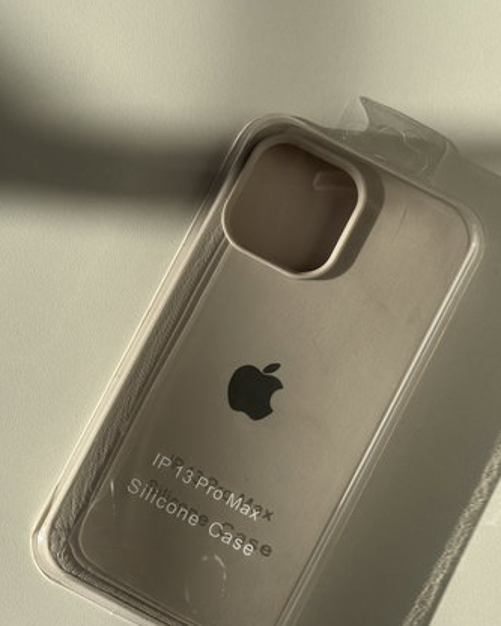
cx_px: 266
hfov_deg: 25.4
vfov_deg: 31.3
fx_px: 1112
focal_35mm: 60
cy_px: 398
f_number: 1.78
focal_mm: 6.76
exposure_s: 1/4310
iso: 64
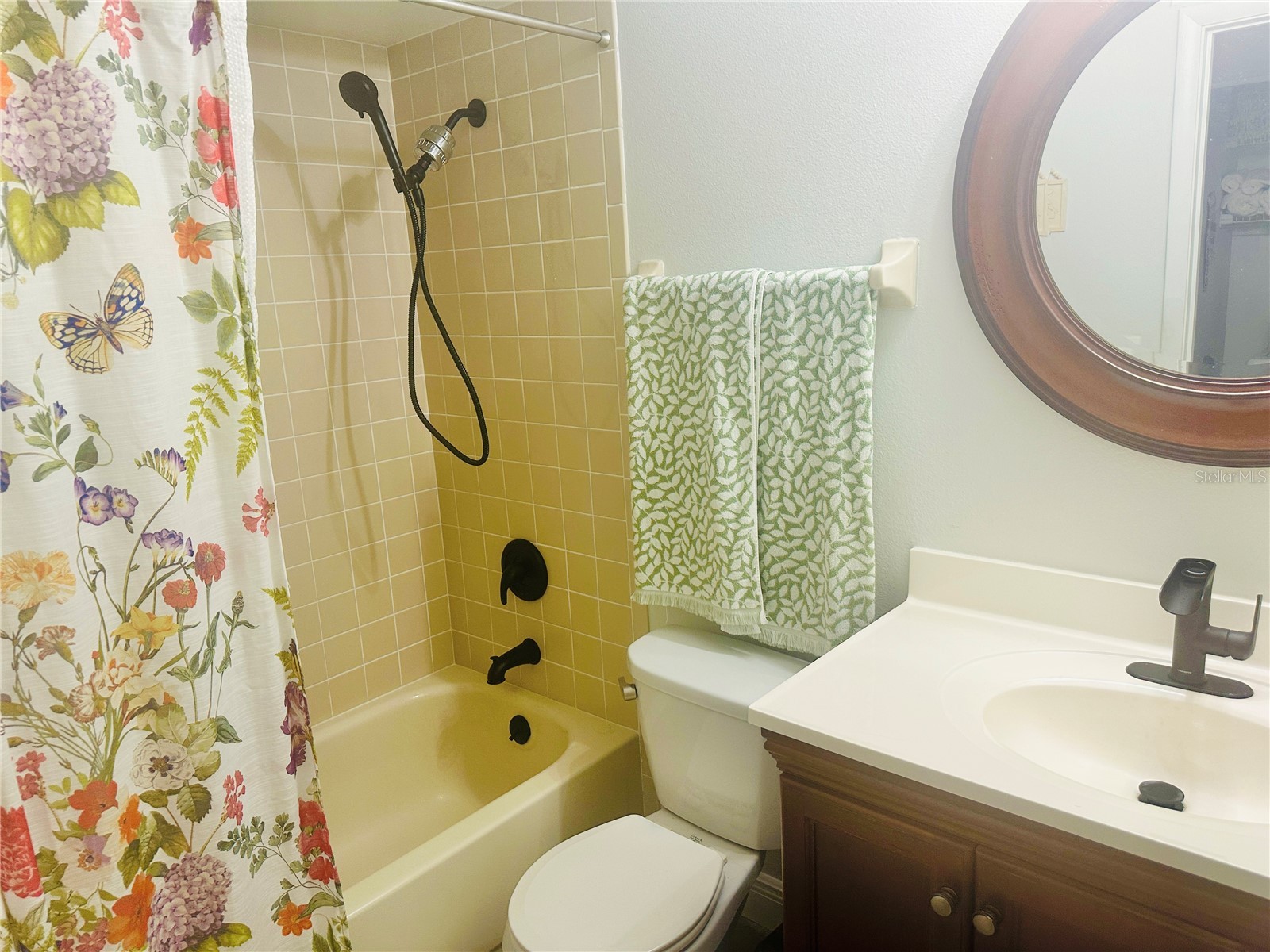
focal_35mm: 24
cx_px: 635
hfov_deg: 71.6
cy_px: 476
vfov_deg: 56.8
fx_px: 881
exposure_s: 1/60
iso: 160
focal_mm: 6.86
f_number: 1.78
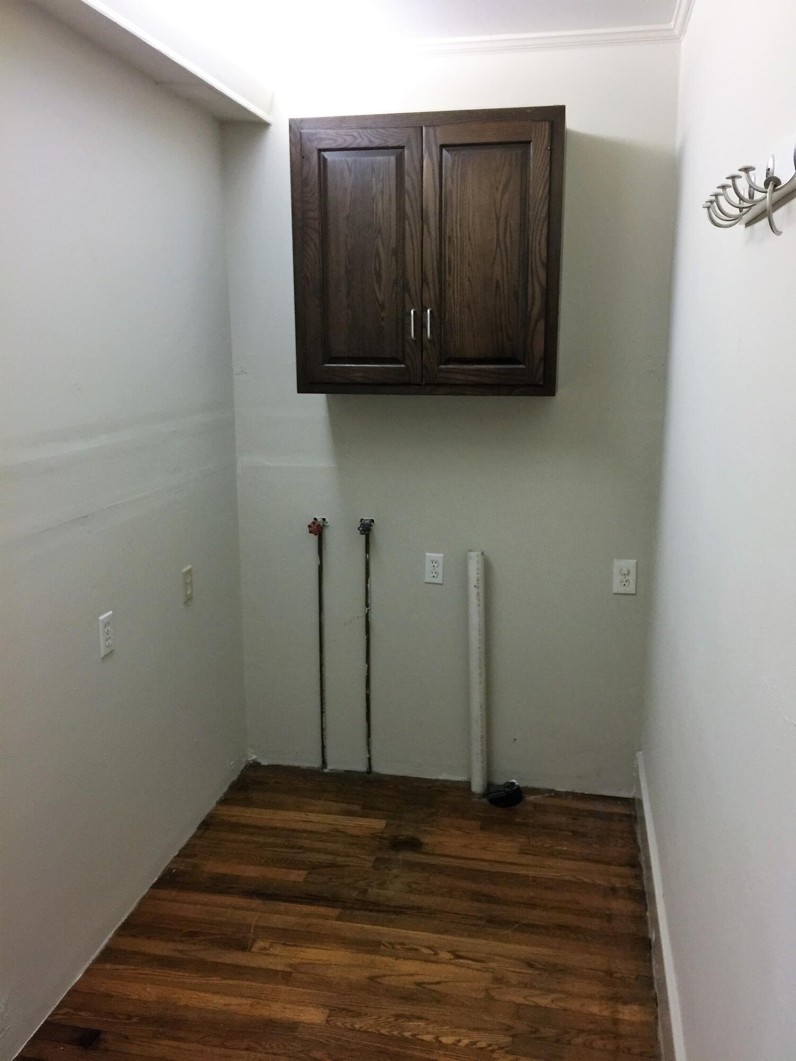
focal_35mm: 29
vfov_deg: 61.7
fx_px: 889
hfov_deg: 48.2
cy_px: 530
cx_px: 398
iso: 125
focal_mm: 4.15
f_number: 2.2
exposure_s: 1/15
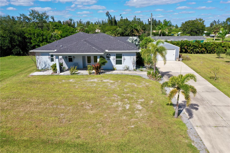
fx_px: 179
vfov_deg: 46.4
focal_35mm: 28
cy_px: 76
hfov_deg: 65.5
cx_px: 115
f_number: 6.3
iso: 100
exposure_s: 1/500
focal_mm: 10.26
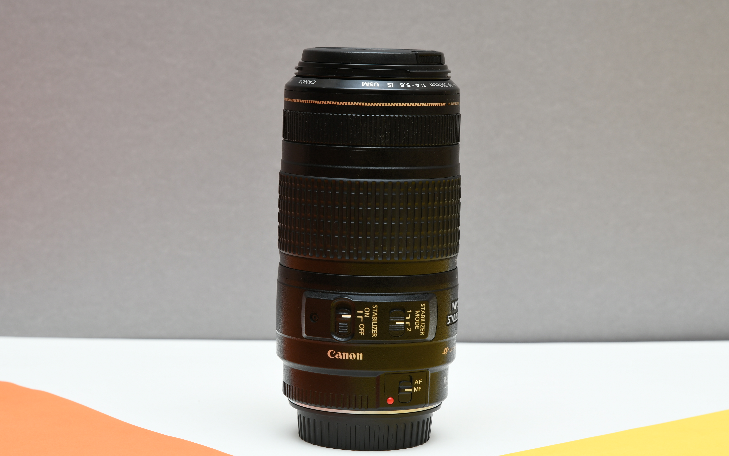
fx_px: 2146
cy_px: 237
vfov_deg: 12.1
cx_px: 362
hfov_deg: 19.3
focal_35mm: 108
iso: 250
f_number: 10
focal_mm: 70
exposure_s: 1/125
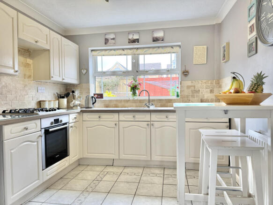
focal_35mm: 24
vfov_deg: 56.8
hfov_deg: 71.6
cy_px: 102
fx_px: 189
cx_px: 136
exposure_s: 1/100
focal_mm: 6.76
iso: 64
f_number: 1.78
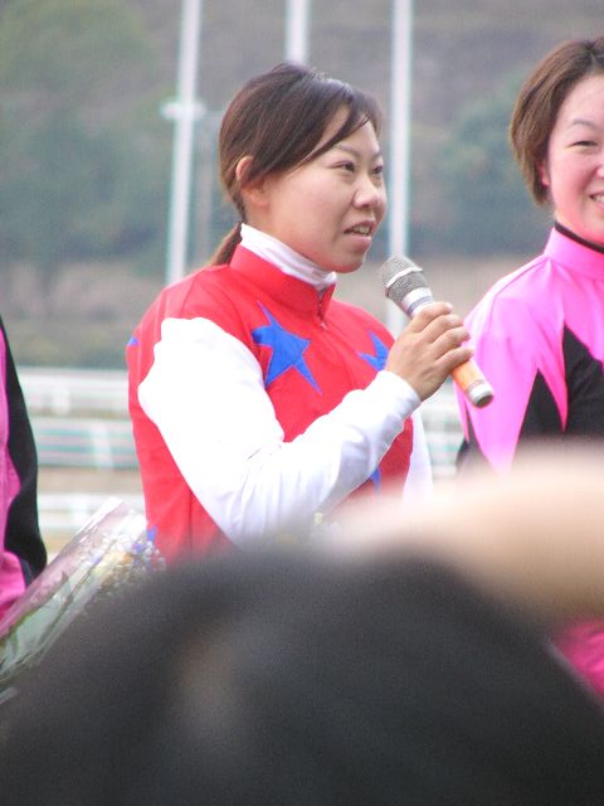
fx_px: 10050
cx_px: 302
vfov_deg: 4.6
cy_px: 403
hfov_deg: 3.4
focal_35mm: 432
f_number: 3.7
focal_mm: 72
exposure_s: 1/125
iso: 100
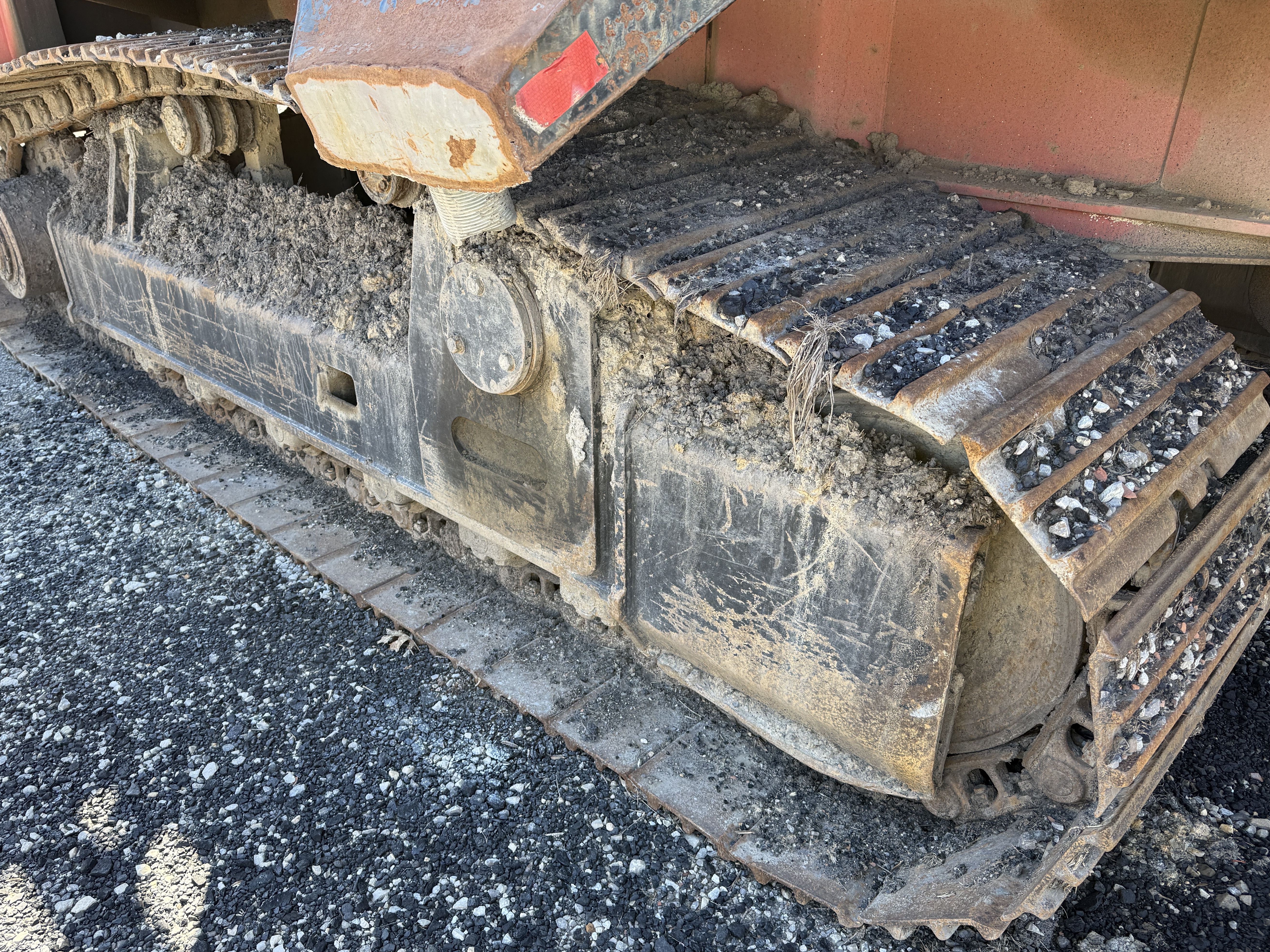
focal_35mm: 26
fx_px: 954
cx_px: 585
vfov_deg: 53.0
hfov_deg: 67.2
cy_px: 510
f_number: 1.78
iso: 80
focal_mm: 6.76
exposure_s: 1/325
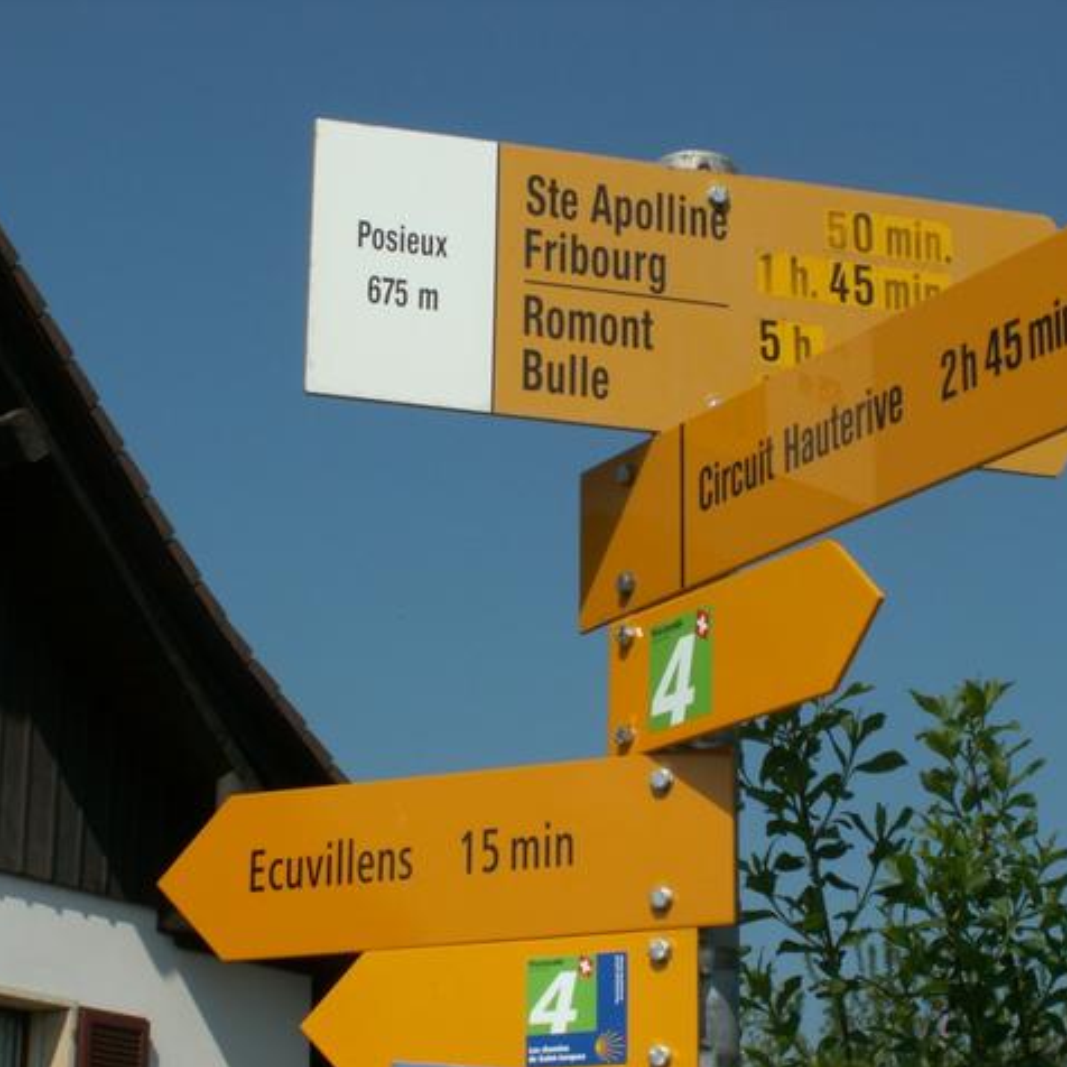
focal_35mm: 82
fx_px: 2860
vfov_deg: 21.1
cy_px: 534
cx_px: 590
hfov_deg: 21.1
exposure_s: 1/250
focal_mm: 11.49
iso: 50
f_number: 8
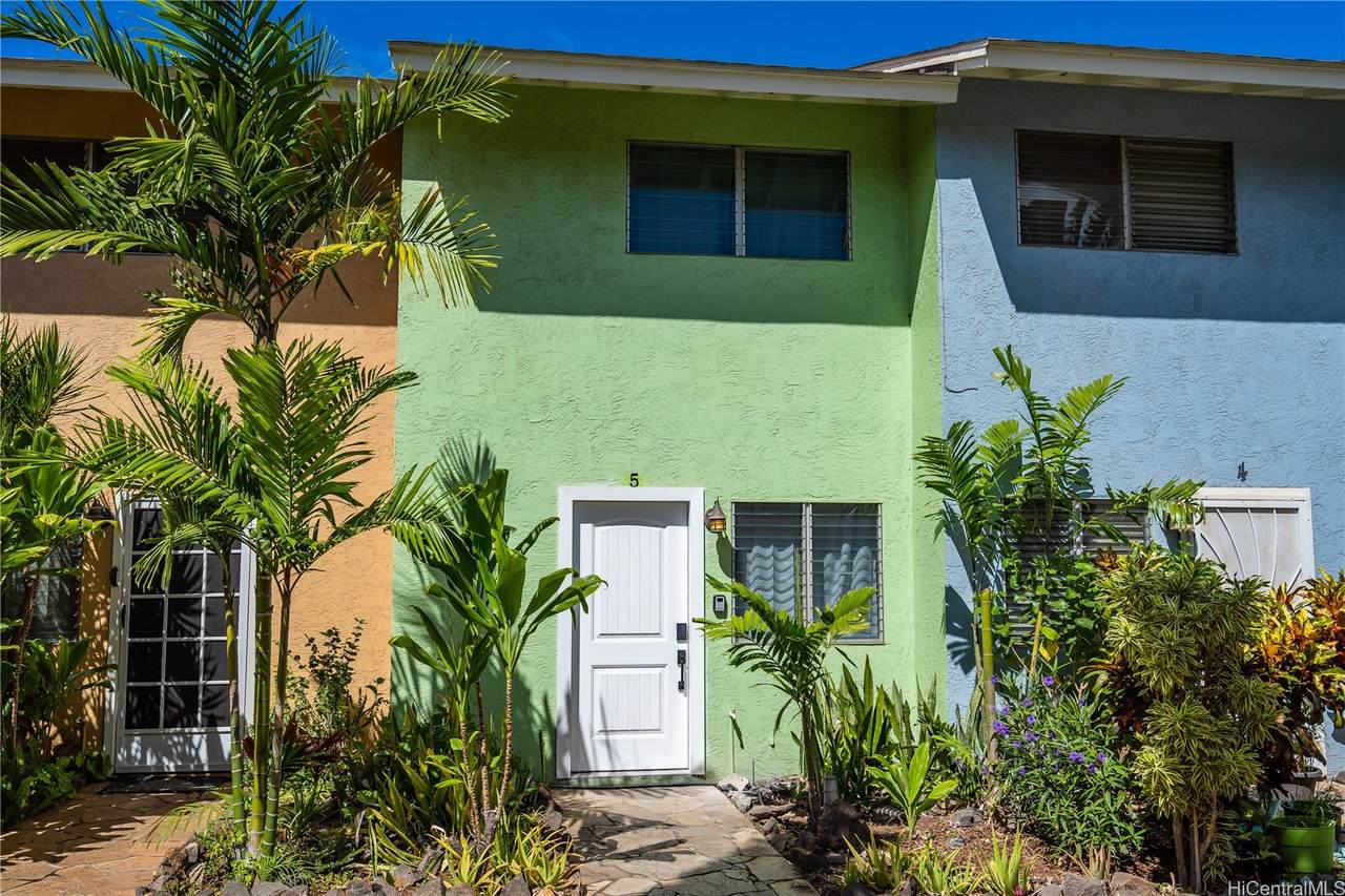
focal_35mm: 29
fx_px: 1083
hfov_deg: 63.7
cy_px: 448
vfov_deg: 45.0
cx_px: 672
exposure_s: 1/1250
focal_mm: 29
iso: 100
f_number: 5.6
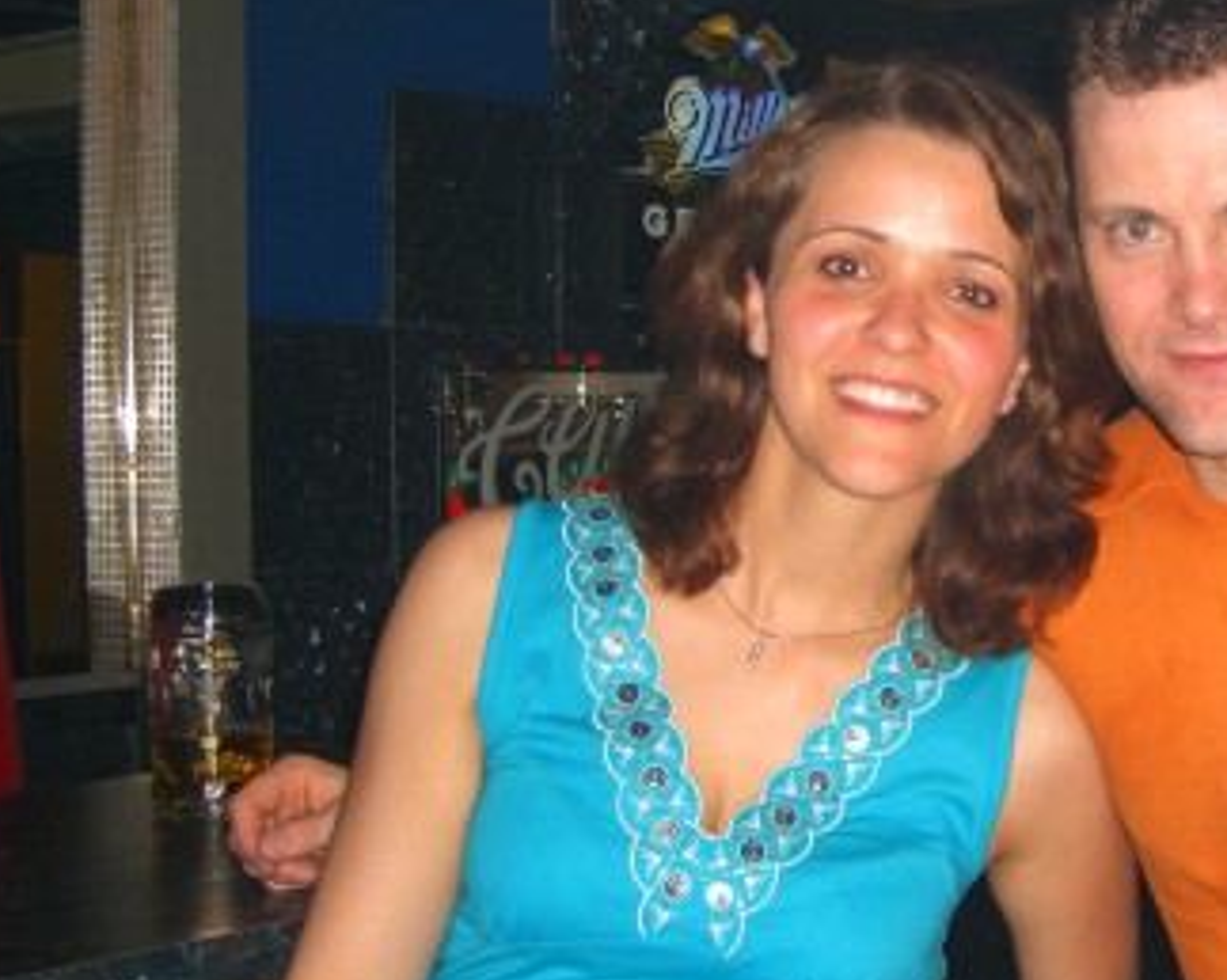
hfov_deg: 26.7
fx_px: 2504
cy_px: 460
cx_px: 1079
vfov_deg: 22.1
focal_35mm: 69
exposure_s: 1/60
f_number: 2.8
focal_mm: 7.9
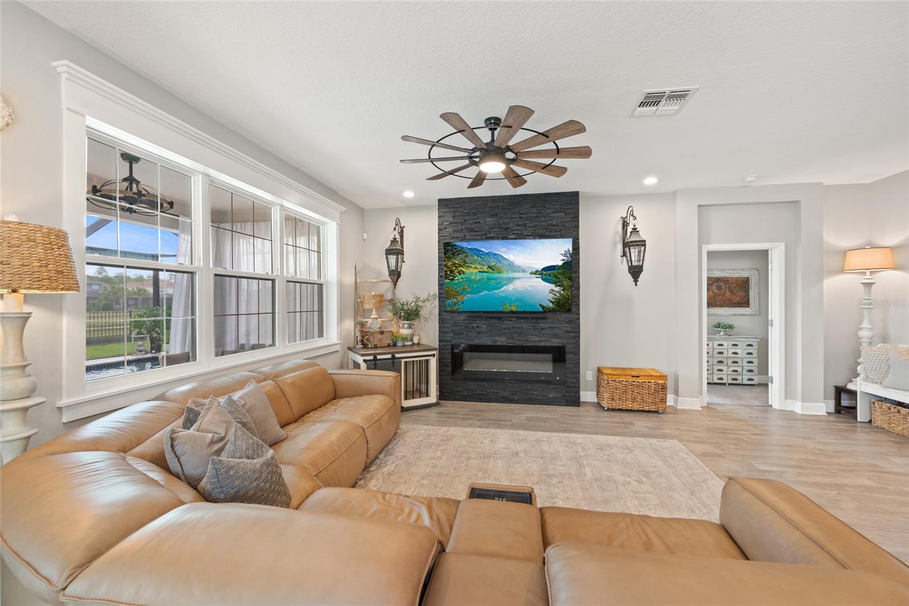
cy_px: 303
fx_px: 354
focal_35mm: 14
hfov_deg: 104.2
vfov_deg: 81.2
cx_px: 454
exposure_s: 1/1.67
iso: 250
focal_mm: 14
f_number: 7.1
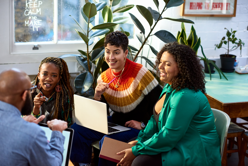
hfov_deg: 23.9
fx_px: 586
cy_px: 83
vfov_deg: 16.1
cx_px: 124
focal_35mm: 85
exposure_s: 1/250
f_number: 2.2
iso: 1000
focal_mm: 85
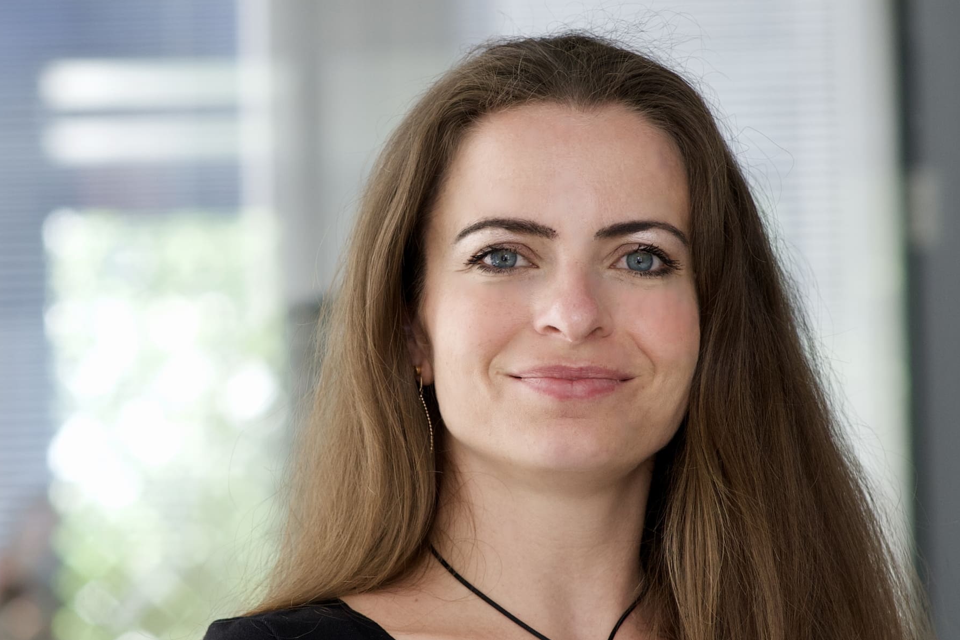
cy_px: 319
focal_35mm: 86
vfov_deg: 15.9
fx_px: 2293
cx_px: 480
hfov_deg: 23.6
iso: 500
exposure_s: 1/160
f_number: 4
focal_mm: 85
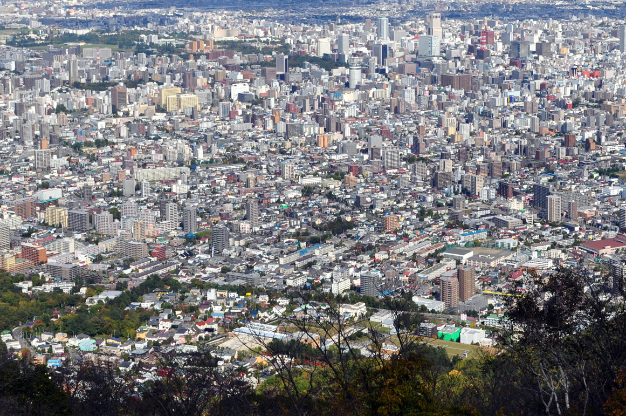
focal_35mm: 72
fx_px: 1250
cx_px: 417
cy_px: 72
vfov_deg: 18.7
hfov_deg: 27.9
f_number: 11
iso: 200
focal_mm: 26
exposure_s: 1/400
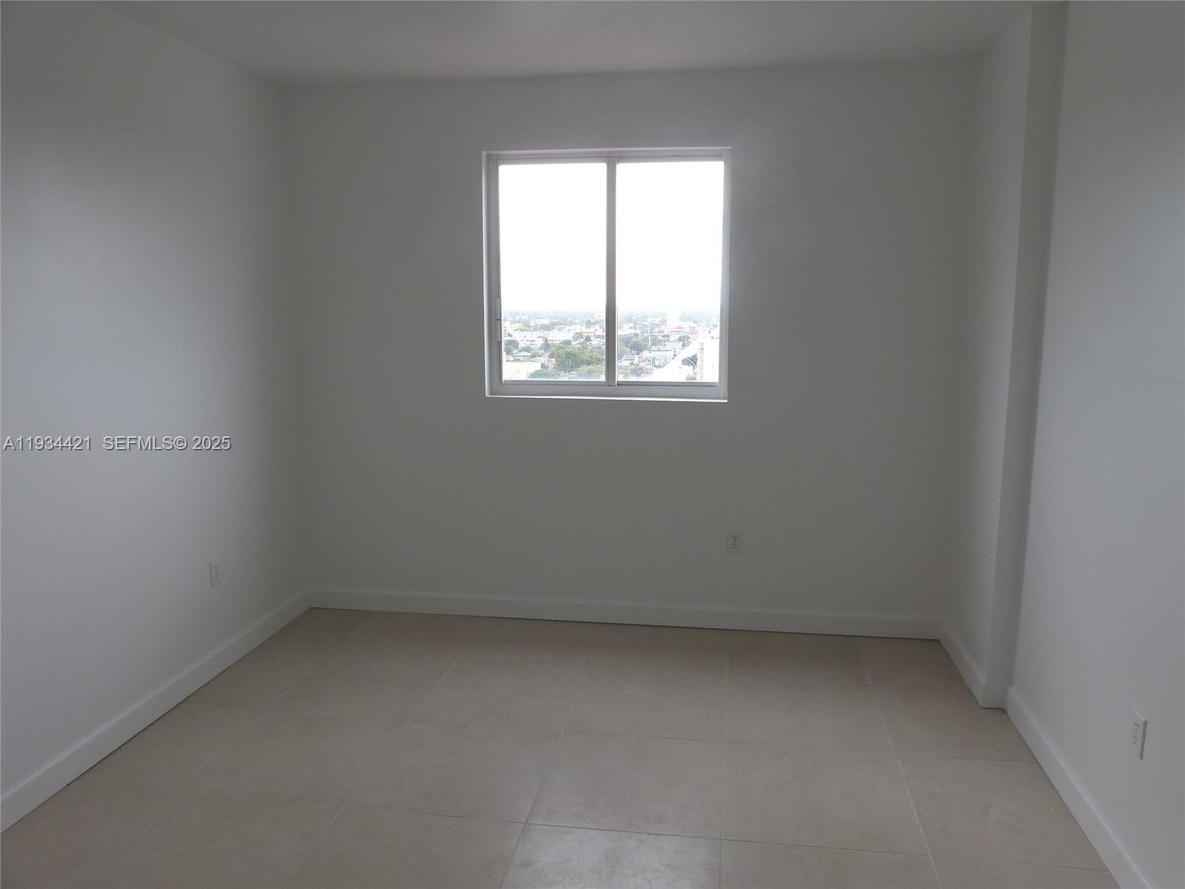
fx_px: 856
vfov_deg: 54.9
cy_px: 444
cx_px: 592
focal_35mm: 25
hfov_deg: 69.4
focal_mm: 4.5
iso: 100
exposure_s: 1/125
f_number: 4
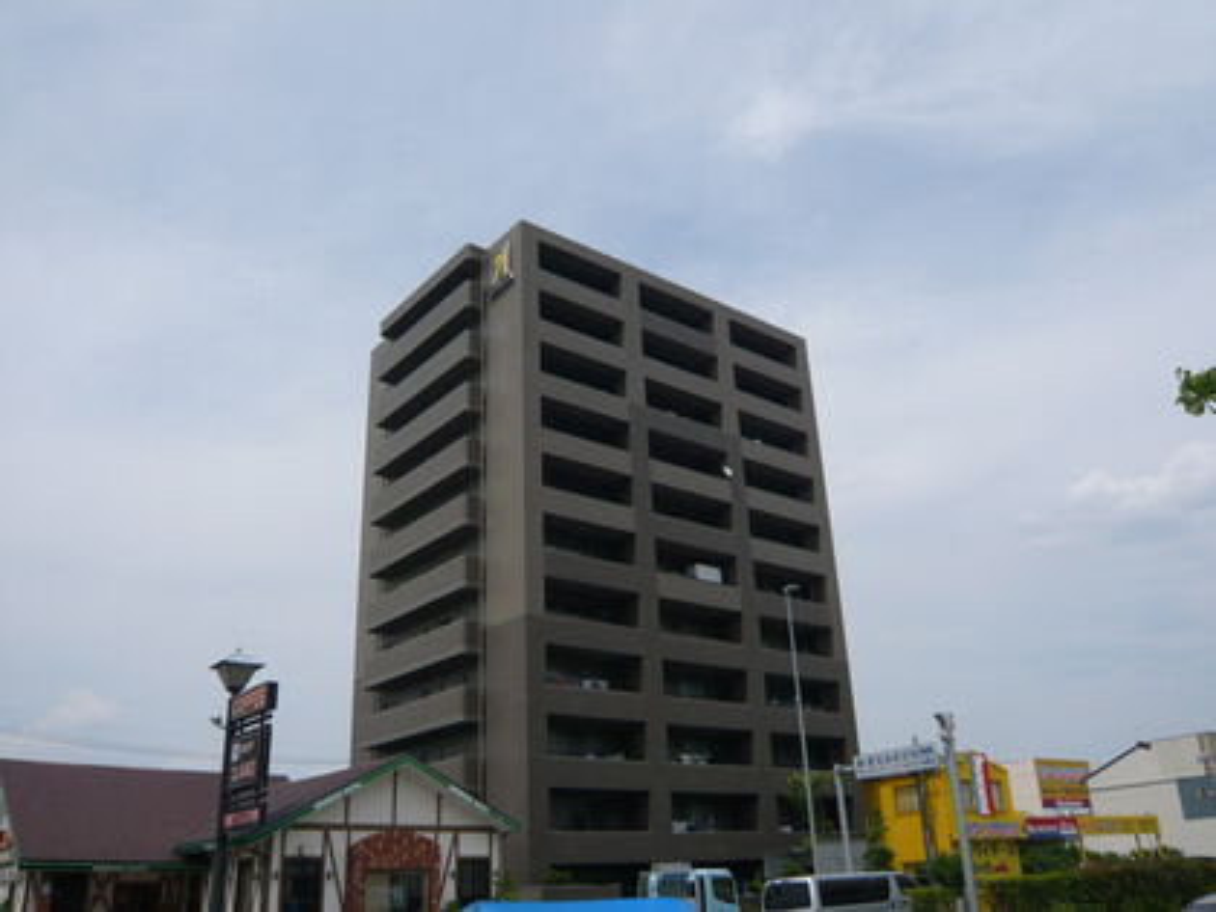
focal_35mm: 28
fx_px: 984
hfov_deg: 63.4
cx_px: 608
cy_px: 456
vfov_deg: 49.7
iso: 100
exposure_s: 1/400
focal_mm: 4.6
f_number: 8
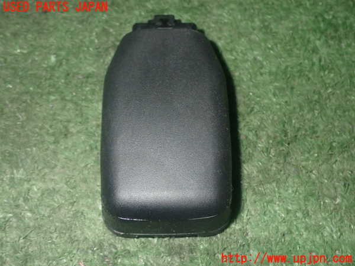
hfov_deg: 38.2
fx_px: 513
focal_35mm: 50
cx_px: 178
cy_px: 133
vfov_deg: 29.1
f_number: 9
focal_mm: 9.01
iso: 640
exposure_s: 1/50
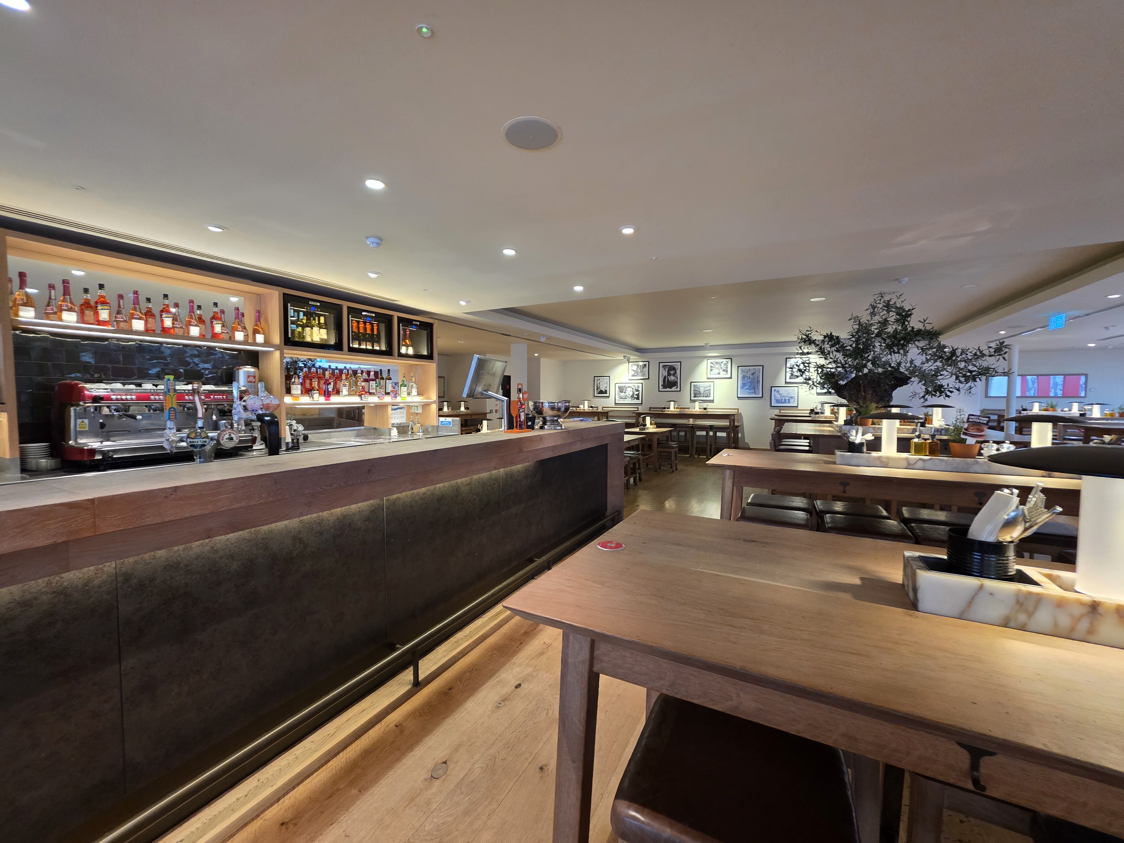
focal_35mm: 13
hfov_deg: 106.2
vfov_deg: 89.9
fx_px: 422
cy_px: 422
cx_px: 562
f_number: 1.9
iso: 320
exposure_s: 1/61.5
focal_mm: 2.2
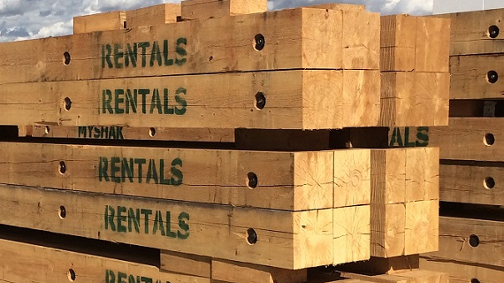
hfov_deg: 26.9
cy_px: 203
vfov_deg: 15.6
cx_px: 83
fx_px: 1029
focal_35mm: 77
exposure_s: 1/3731
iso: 32
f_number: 2.2
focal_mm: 4.15
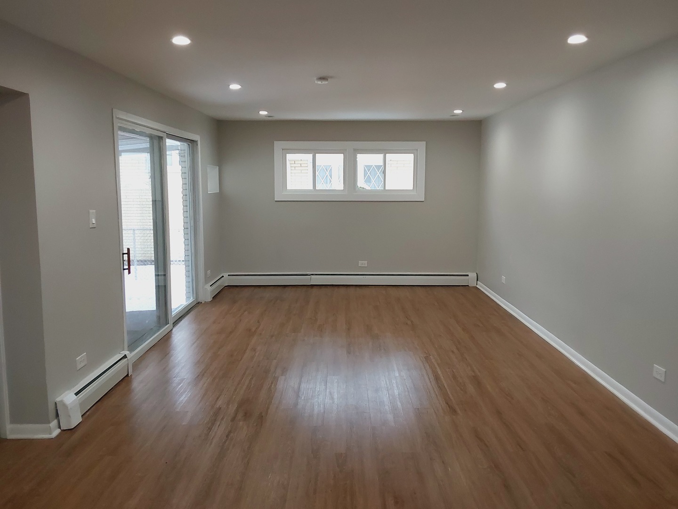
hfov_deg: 63.4
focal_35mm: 28
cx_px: 339
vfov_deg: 49.7
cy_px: 254
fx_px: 548
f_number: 1.9
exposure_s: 1/60
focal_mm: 2.91
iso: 80
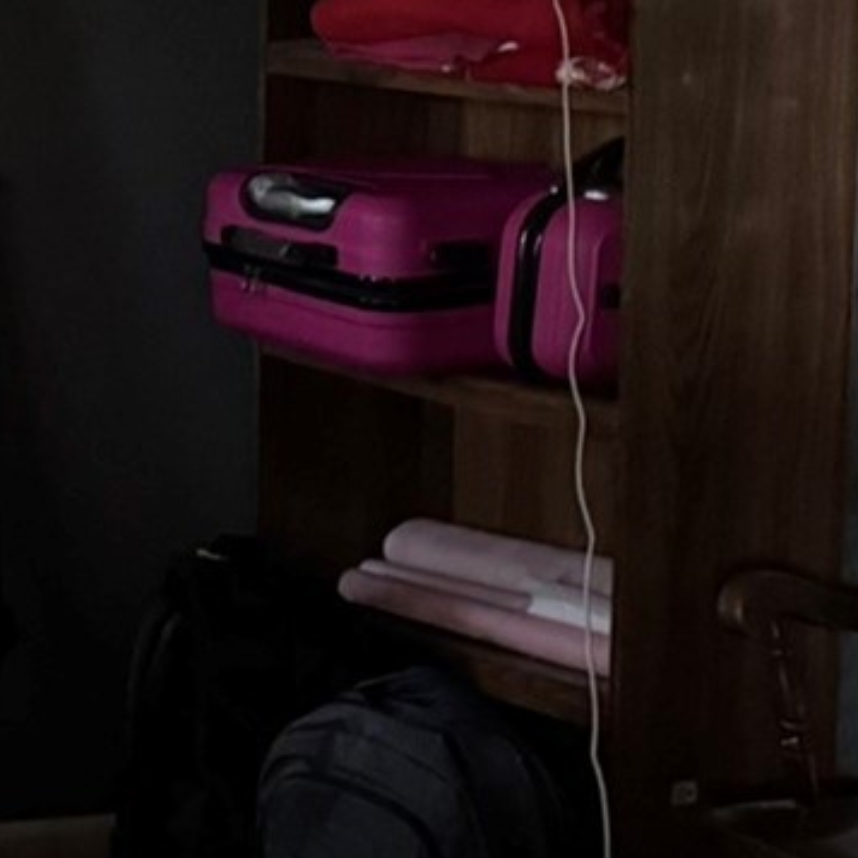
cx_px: -1050
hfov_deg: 12.6
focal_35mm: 114
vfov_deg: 15.2
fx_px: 3197
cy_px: 173
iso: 640
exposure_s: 1/40
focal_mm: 6.76
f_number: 1.78
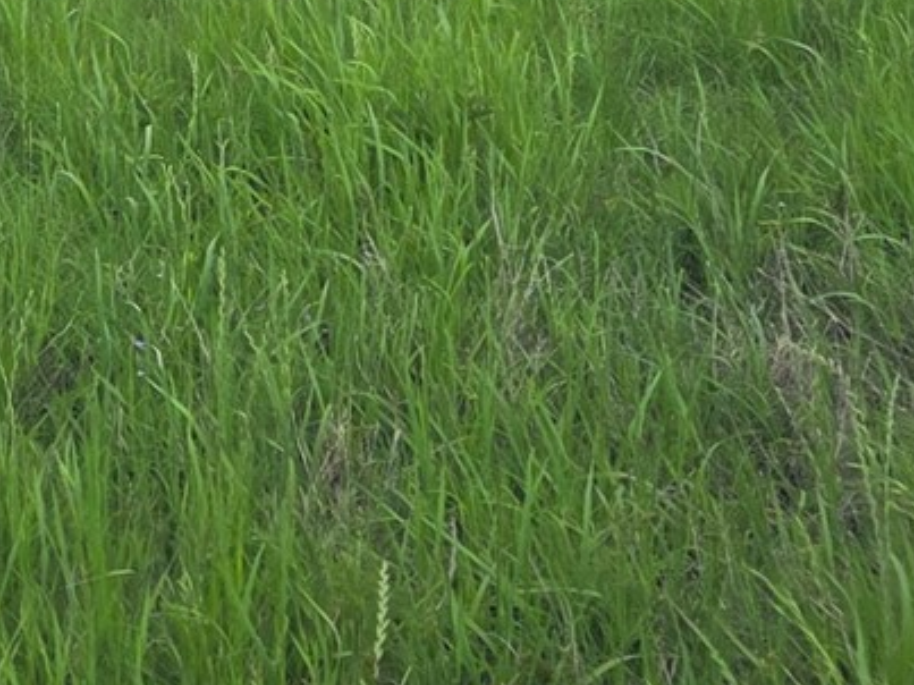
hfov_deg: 16.6
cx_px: 122
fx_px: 3088
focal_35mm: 117
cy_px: -361
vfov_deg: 12.0
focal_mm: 5.4
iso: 80
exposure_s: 1/6618
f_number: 1.8
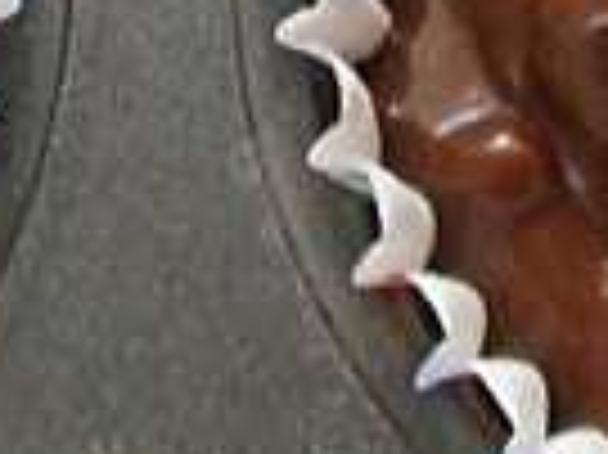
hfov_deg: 10.4
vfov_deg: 6.9
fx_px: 3334
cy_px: -993
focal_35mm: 190
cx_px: 225
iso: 400
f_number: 3.2
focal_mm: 4.5
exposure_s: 1/13
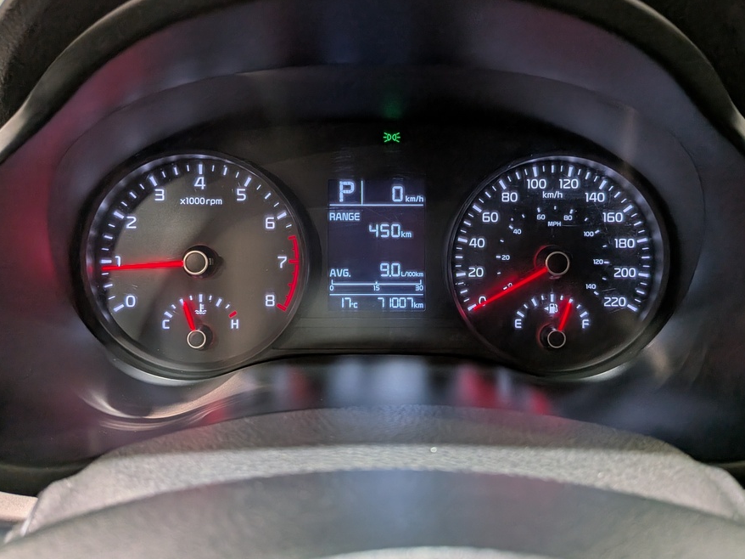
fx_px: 602
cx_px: 390
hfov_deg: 63.4
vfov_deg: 49.6
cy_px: 240
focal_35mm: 28
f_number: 1.7
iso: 32
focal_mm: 4.53
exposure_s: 1/114
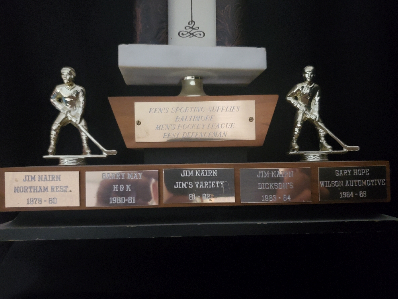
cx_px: 199
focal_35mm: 26
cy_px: 150
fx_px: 299
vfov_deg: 53.1
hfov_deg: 67.3
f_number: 1.5
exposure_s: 1/10
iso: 1000
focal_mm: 4.3
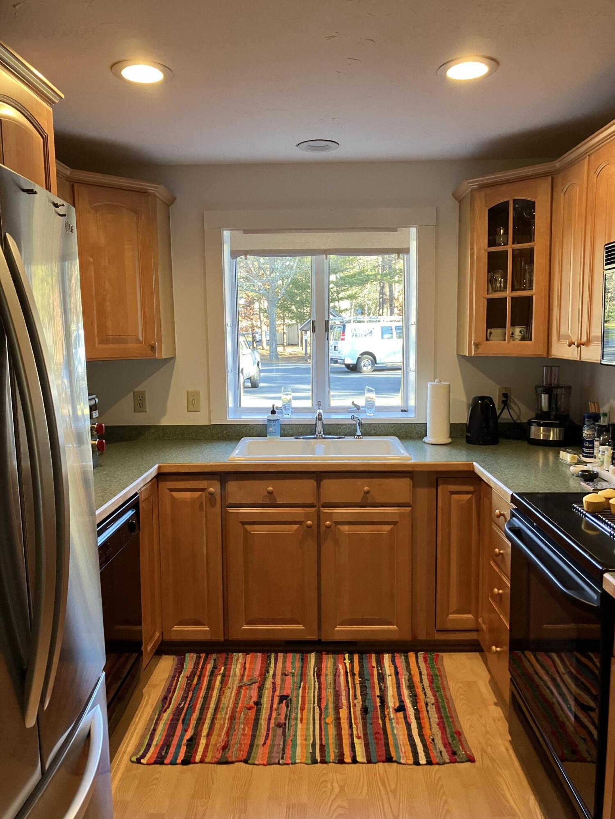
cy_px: 410
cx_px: 308
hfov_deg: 49.7
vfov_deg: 63.4
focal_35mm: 28
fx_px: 663
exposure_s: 1/60
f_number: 1.8
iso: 100
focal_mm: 3.99
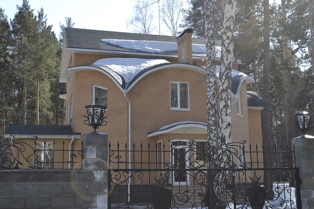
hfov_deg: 41.1
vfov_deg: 28.1
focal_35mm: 48
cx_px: 157
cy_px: 104
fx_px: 419
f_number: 6.3
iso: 100
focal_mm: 32
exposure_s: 1/160
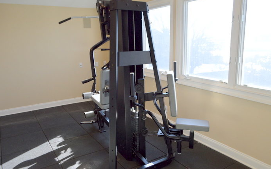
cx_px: 136
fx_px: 207
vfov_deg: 44.5
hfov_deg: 66.5
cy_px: 78
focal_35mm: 28
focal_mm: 18
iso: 400
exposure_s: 1/125
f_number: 5.6
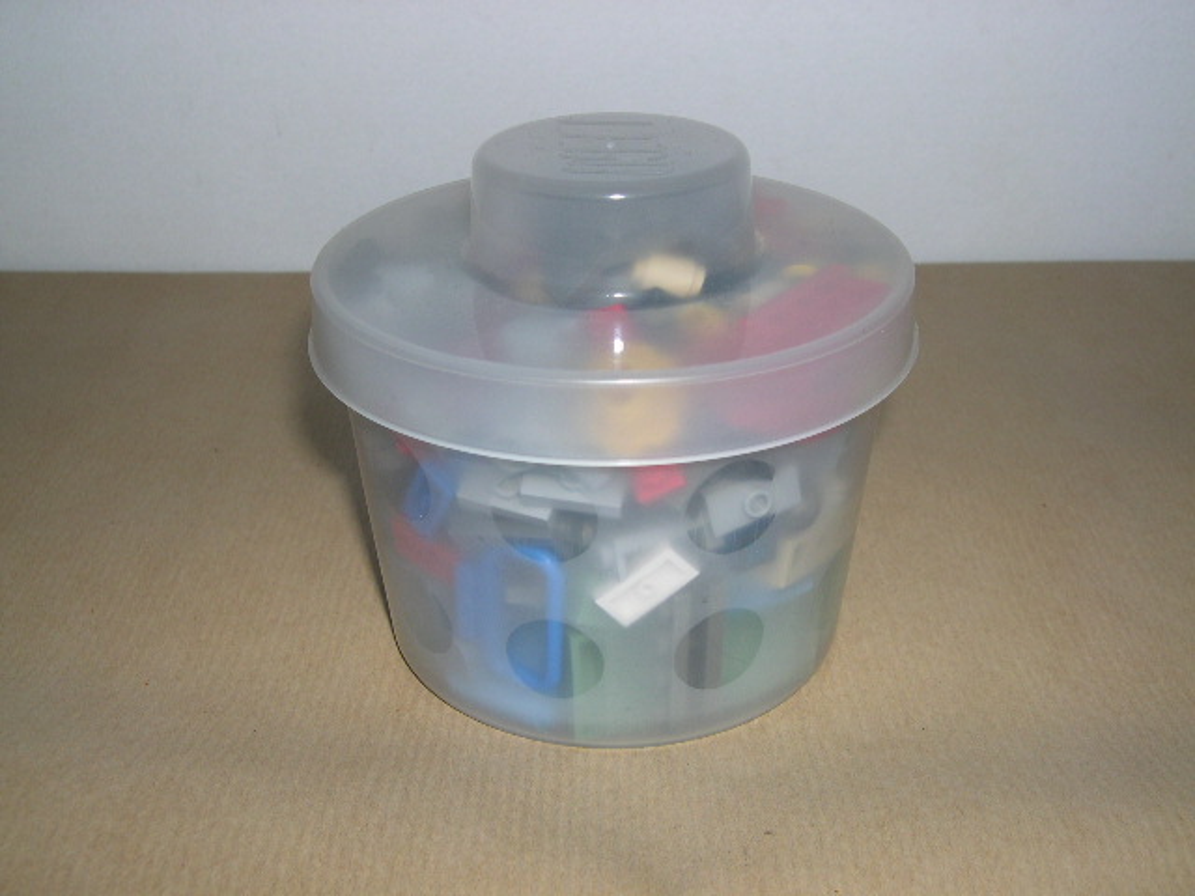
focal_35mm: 38
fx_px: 1312
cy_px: 448
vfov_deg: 37.7
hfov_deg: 49.0
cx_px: 598
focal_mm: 8
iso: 100
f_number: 7.6
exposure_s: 1/60
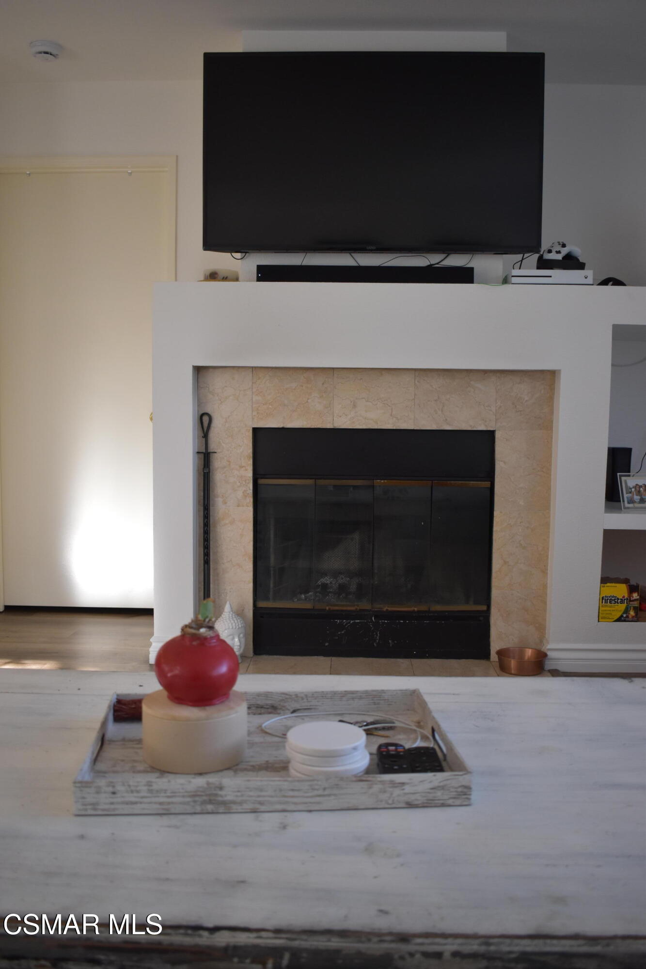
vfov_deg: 57.2
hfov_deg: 40.0
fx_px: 888
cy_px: 484
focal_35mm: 33
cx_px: 323
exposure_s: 1/125
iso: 900
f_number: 3.8
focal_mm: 22
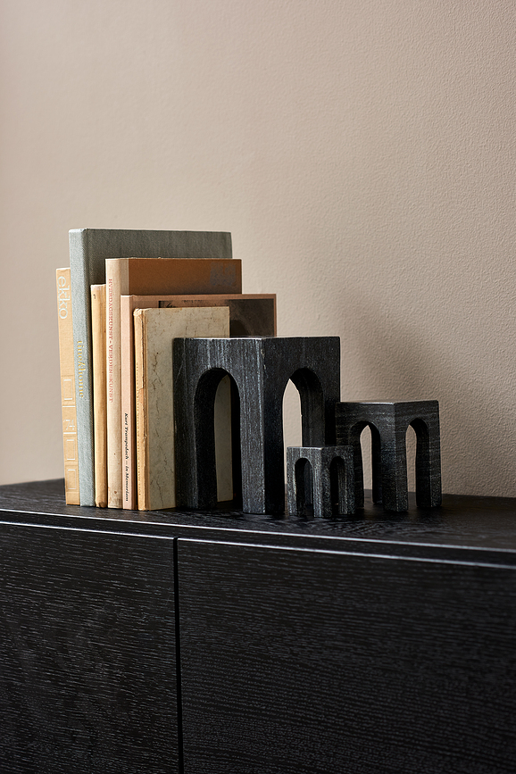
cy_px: 387
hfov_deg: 16.1
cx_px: 258
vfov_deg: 23.9
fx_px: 1827
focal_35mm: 85
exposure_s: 1.3
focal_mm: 85
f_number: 4.5
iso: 100
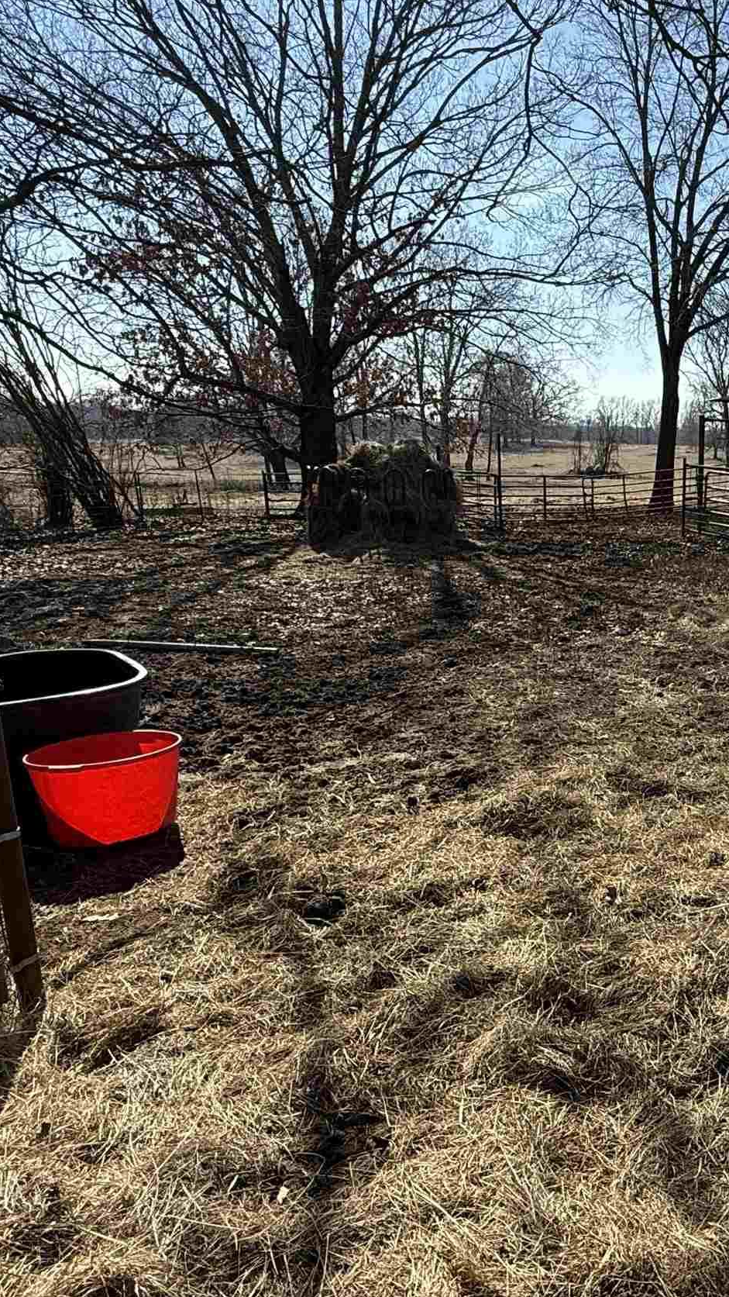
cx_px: 741
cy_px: 667
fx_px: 962
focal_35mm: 28
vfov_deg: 67.9
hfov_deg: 36.9
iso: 64
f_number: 2.2
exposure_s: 1/1656
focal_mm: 2.22
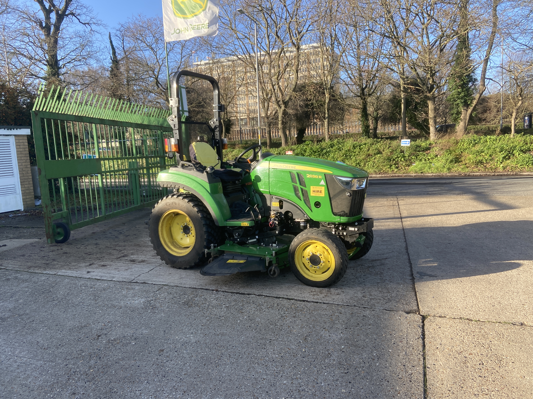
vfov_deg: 53.1
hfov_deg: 67.3
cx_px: 266
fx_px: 400
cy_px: 200
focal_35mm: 26
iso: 32
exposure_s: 1/582
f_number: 1.8
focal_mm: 4.25
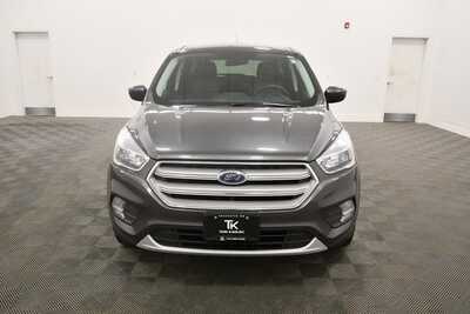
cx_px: 235
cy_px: 157
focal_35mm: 30
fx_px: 392
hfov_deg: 61.9
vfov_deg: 43.6
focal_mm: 20
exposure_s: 1/125
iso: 1000
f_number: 5.6
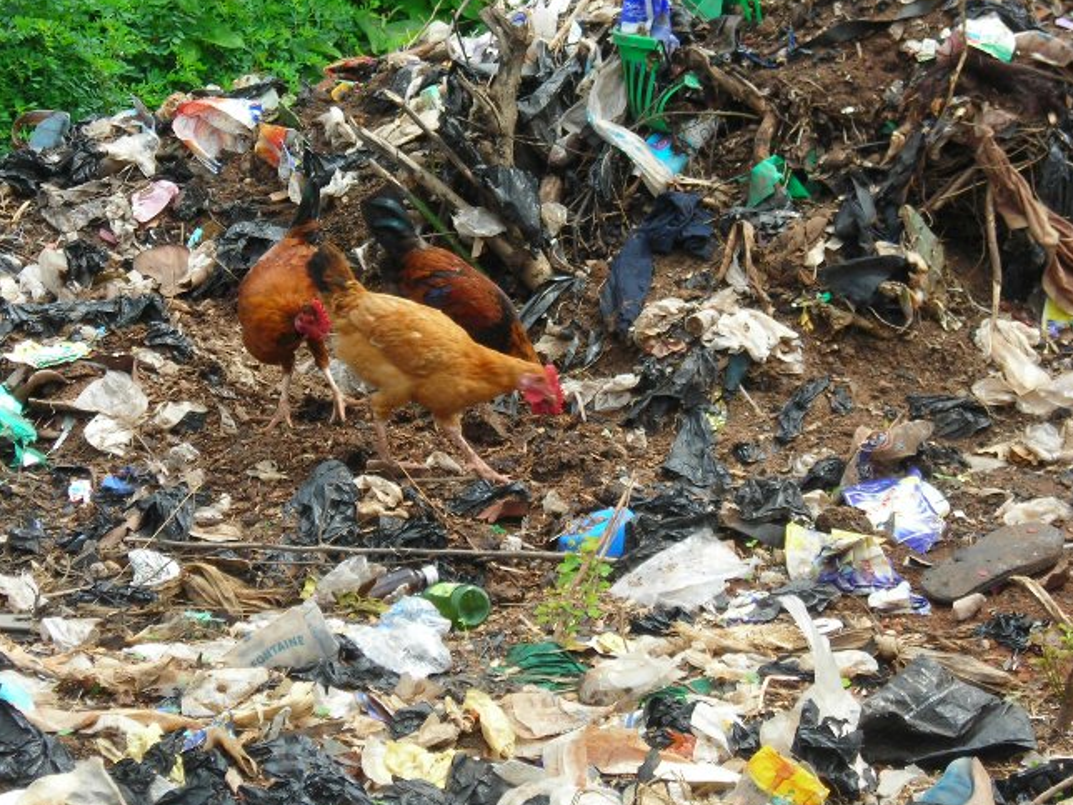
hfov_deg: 14.7
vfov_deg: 11.1
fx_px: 4154
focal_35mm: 134
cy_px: 358
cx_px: 458
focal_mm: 19.2
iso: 50
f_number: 5.3
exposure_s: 1/176
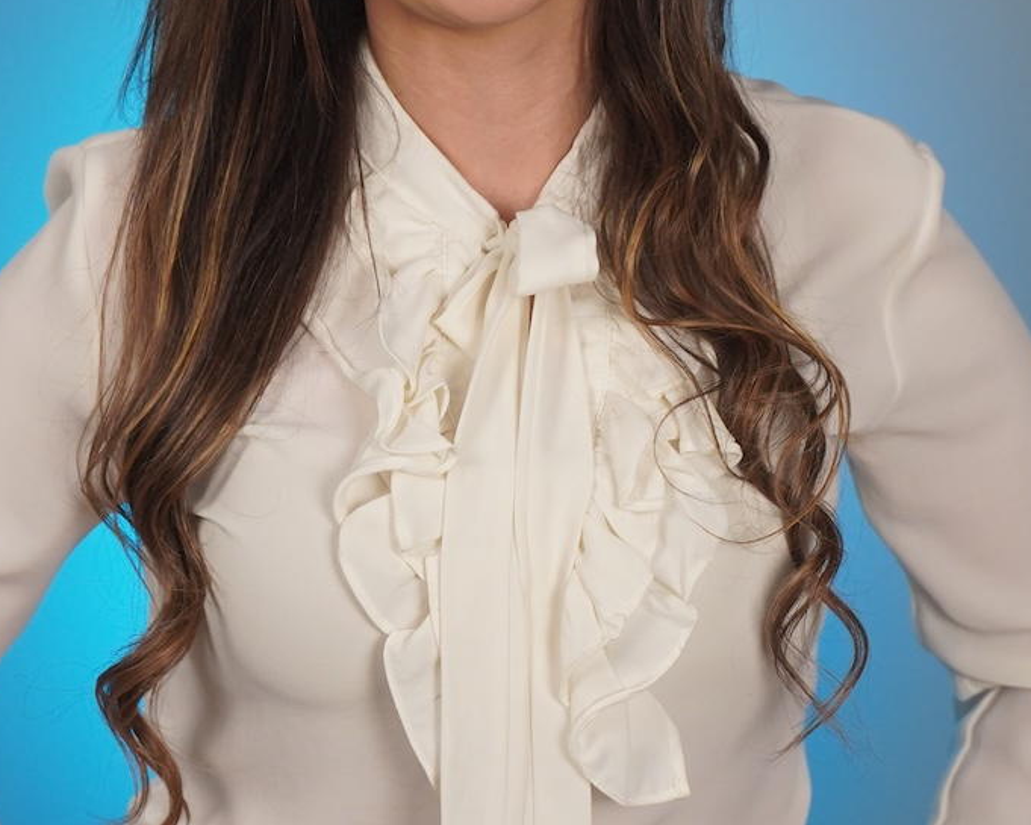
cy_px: 358
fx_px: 3113
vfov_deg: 15.1
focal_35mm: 102
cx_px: 450
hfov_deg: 18.8
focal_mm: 37
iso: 1250
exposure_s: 1/160
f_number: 4
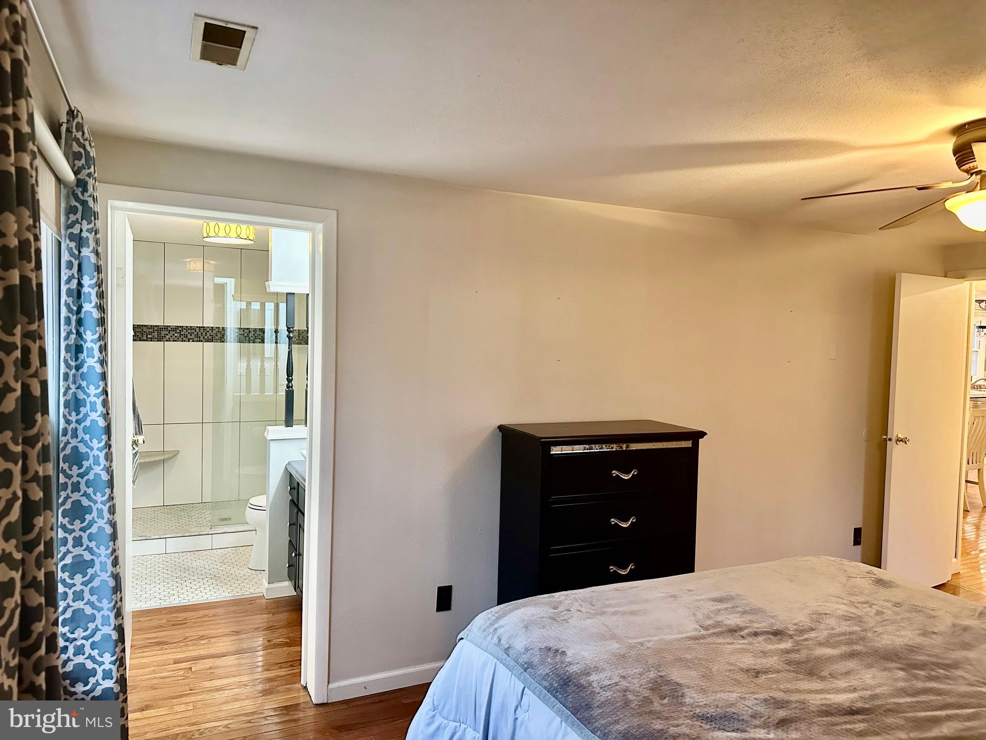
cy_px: 370
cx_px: 493
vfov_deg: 56.8
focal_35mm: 24
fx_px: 684
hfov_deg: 71.6
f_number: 1.78
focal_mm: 6.86
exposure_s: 1/60
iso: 500
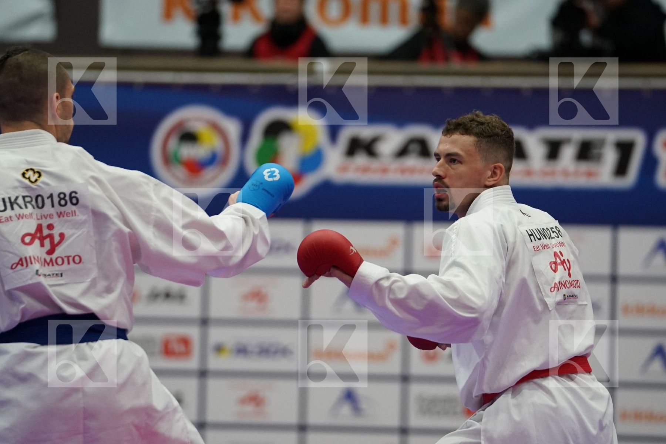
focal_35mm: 273
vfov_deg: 5.0
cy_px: 222
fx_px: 5050
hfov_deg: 7.5
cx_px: 333
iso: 2500
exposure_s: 1/1000
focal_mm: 182
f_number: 2.8
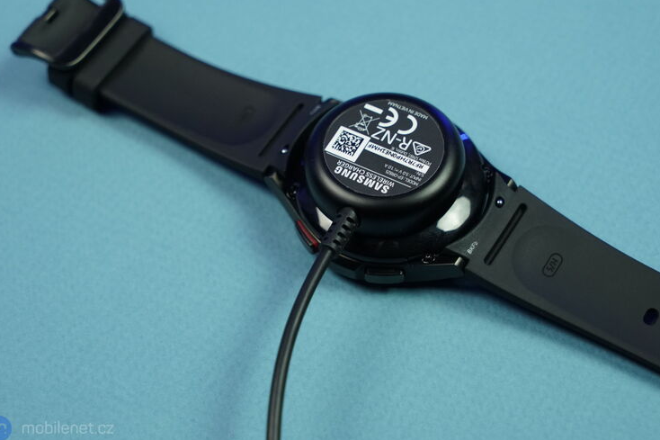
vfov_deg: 17.3
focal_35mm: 79
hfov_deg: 25.7
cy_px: 203
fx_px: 1448
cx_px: 348
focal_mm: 70
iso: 2500
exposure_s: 1/125
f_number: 7.1
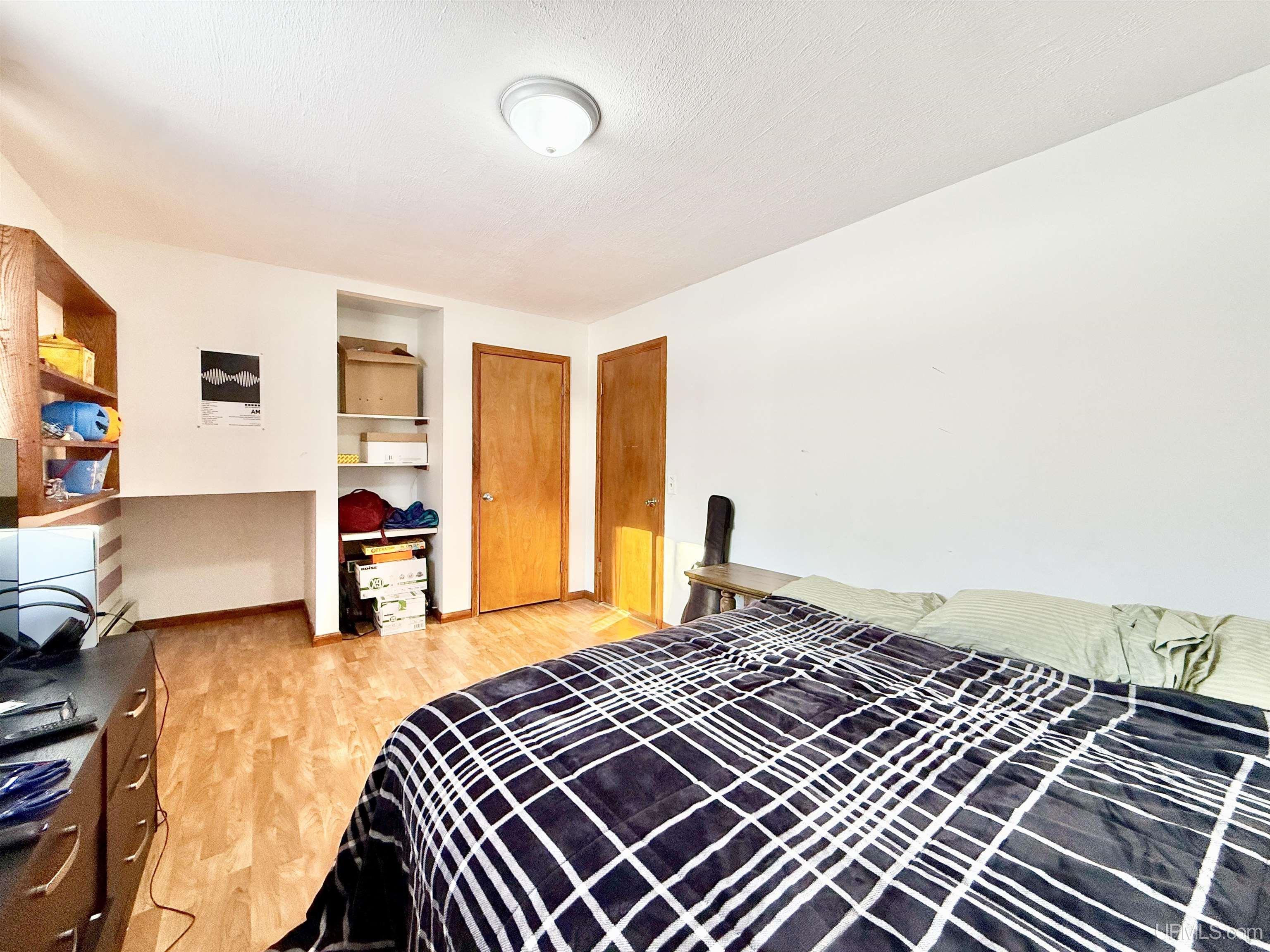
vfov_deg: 85.7
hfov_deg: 102.1
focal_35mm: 14
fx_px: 514
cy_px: 476
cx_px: 635
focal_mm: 2.22
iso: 160
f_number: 2.2
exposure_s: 1/99
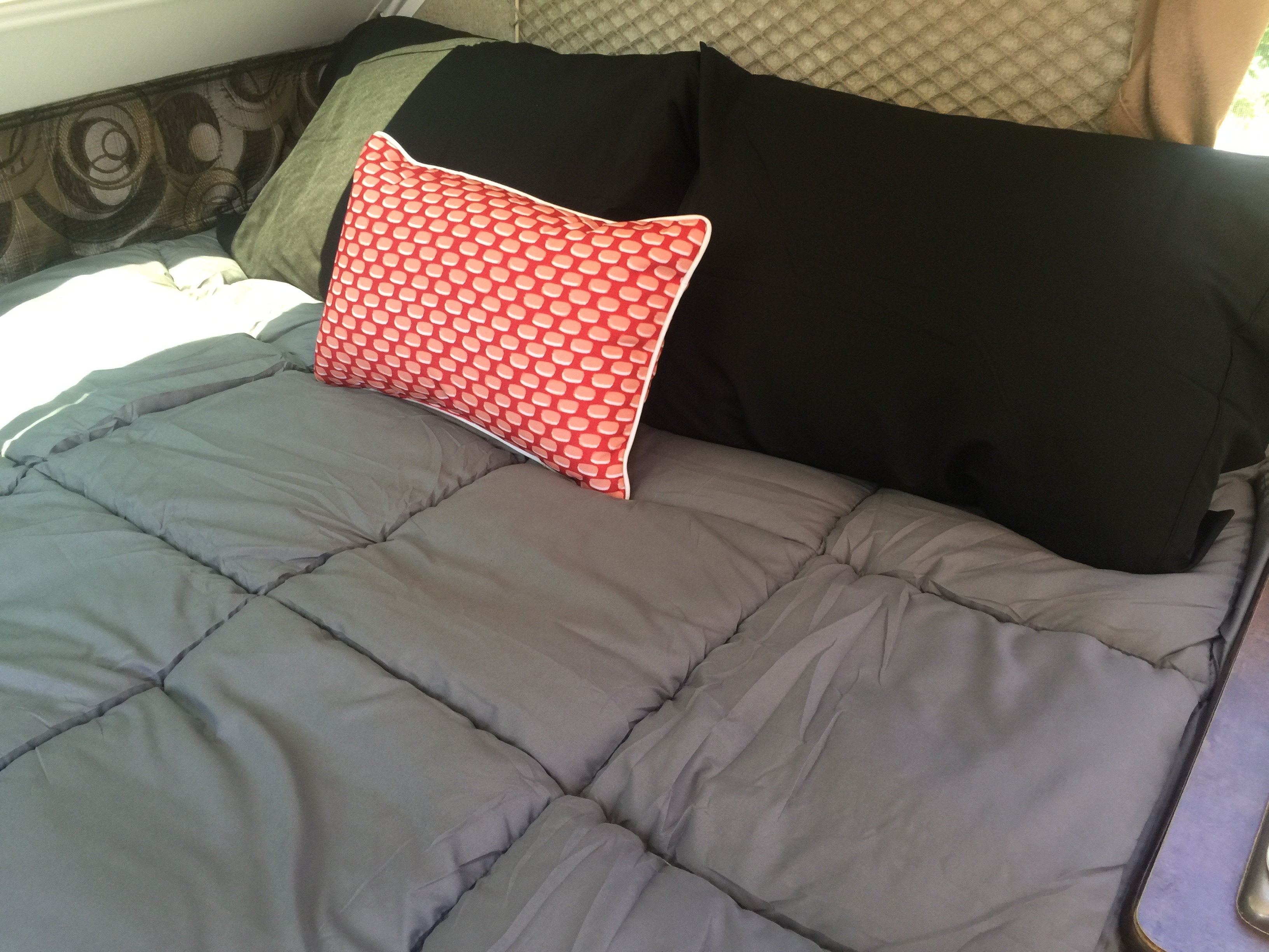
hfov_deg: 61.7
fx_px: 1063
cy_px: 476
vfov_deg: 48.2
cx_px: 634
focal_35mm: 29
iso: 50
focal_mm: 4.15
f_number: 2.2
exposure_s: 1/15
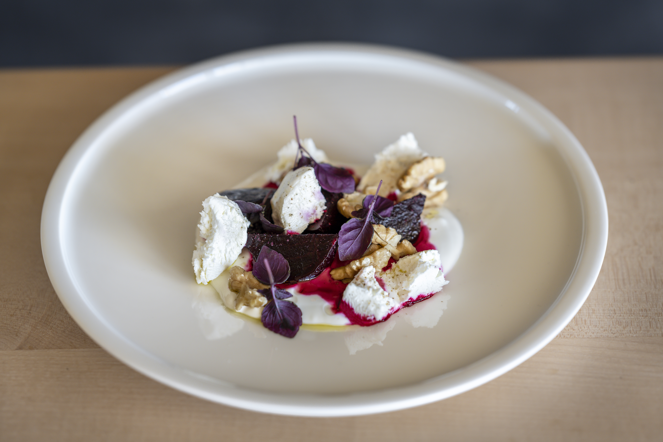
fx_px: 1565
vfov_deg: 16.1
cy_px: 221
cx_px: 332
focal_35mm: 85
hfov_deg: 23.9
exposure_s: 1/100
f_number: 2.5
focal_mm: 85
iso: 320
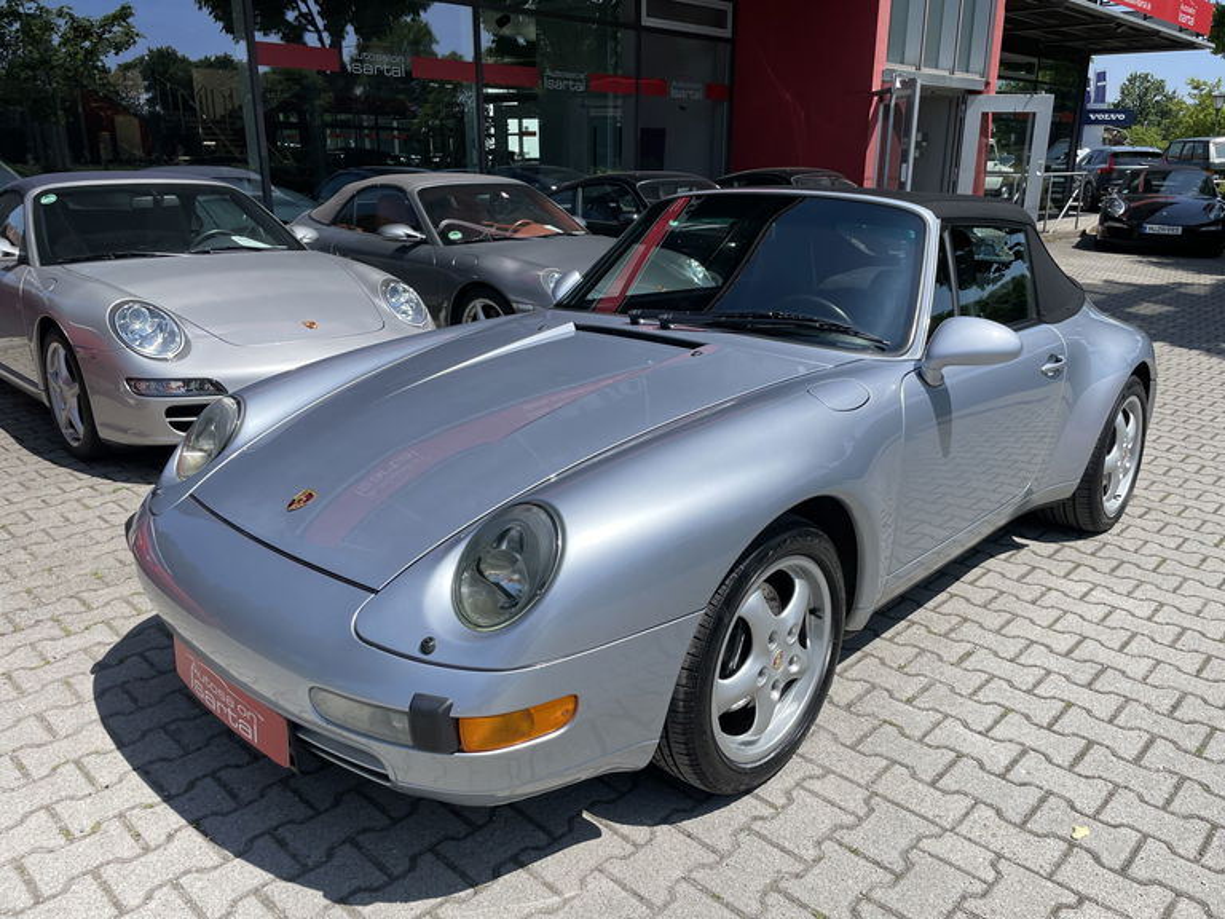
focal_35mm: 26
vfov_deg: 53.1
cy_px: 460
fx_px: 920
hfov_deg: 67.3
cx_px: 612
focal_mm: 4.2
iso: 32
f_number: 1.6
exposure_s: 1/3401
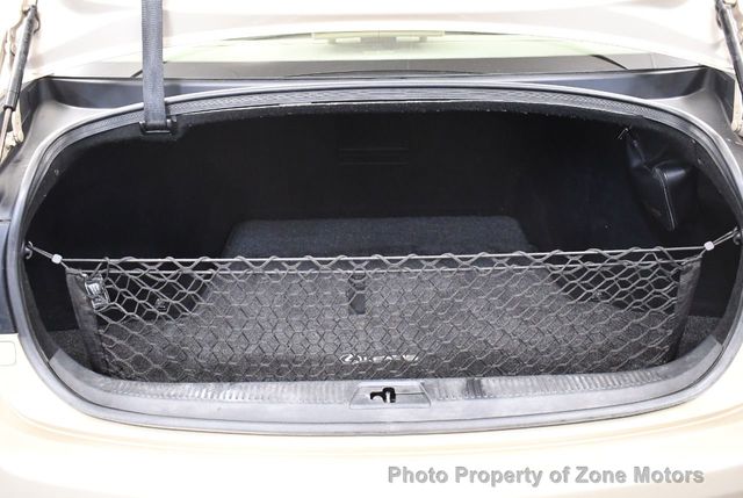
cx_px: 372
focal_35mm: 36
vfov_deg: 37.0
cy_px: 249
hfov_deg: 53.1
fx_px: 744
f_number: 3.5
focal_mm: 18
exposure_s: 1/60
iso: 3600
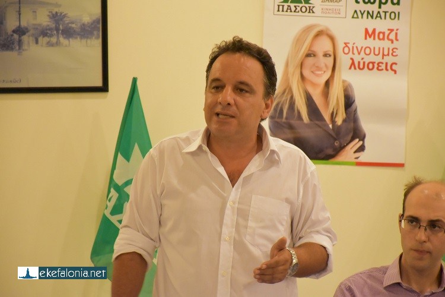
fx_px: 2151
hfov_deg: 11.8
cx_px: 222
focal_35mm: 174
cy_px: 148
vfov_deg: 7.9
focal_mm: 116
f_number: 5.6
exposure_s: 1/30
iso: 6400
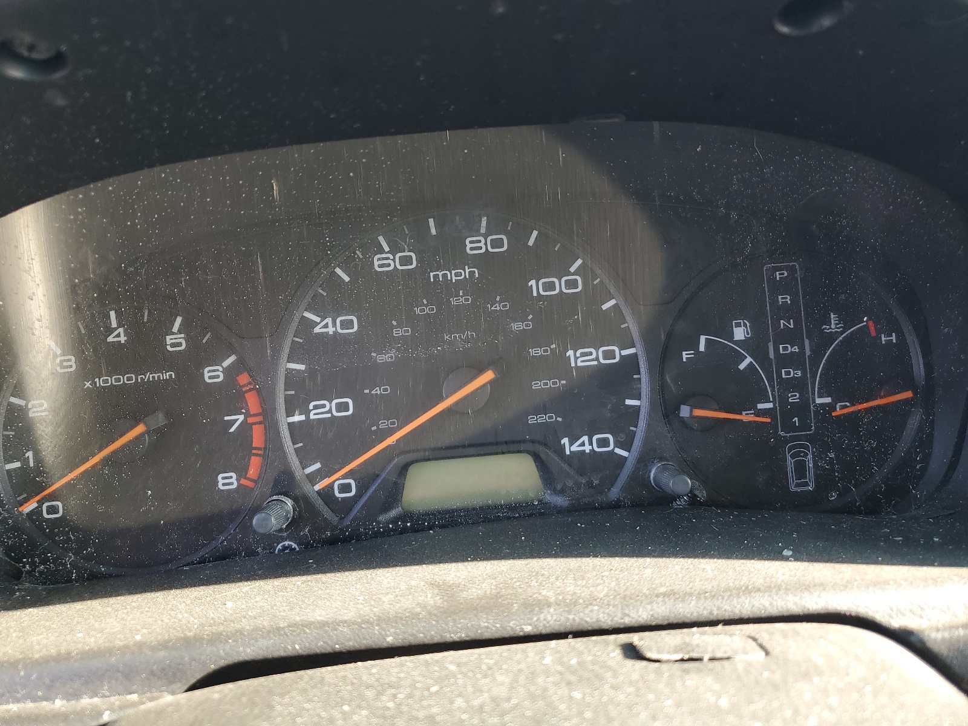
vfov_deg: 53.1
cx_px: 484
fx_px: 727
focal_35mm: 26
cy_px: 363
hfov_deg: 67.3
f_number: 1.5
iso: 52
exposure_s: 1/60.2
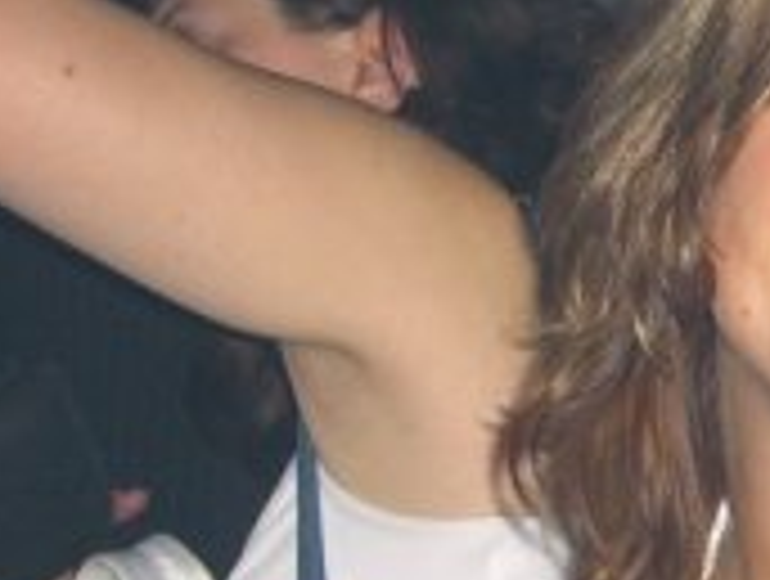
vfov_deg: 9.3
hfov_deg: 12.1
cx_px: 811
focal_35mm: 161
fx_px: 3589
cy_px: 355
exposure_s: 1/60
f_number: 3.1
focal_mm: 9.5
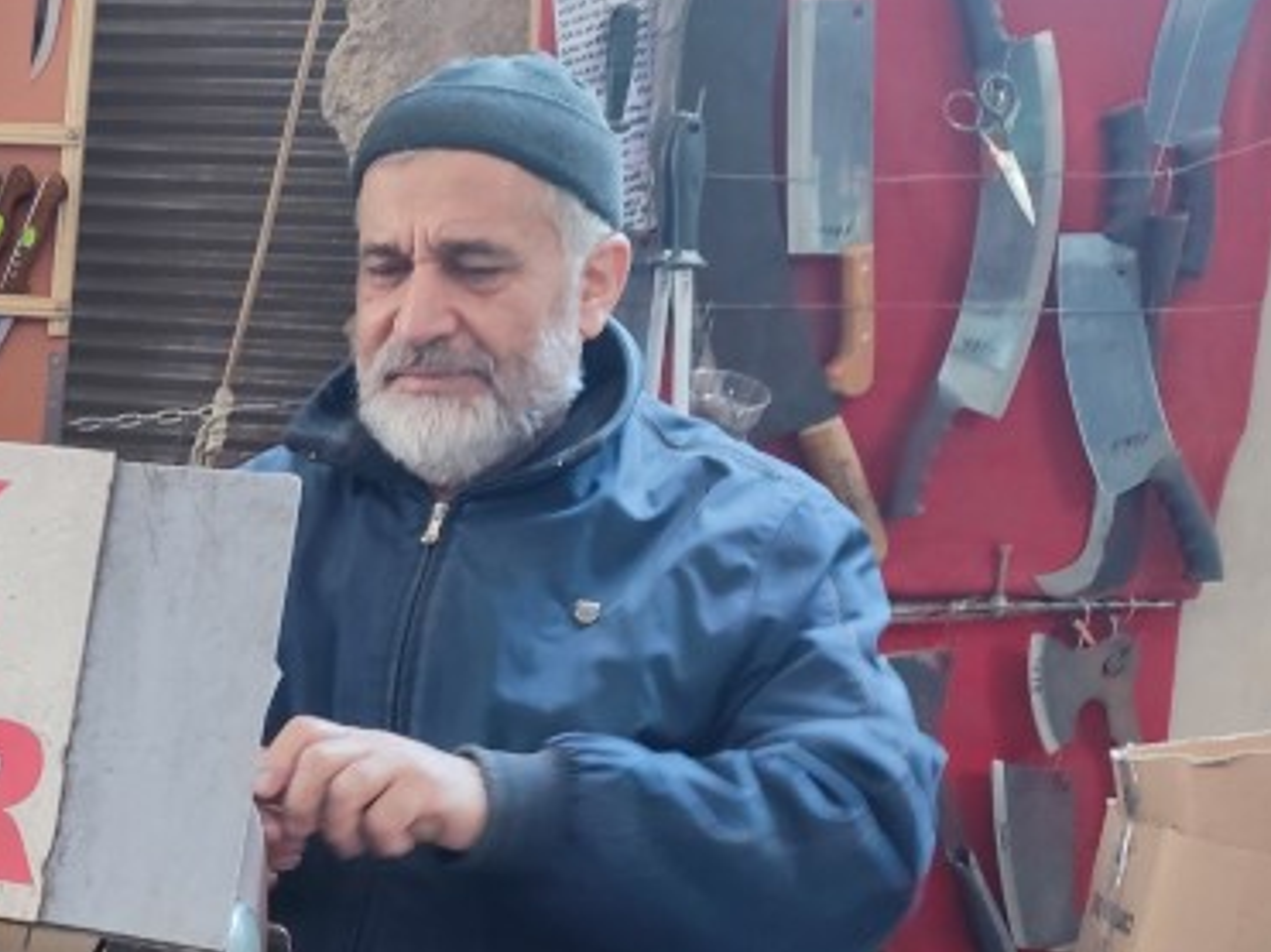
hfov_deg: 25.4
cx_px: -243
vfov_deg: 21.2
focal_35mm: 69
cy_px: 681
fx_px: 2533
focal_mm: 6.04
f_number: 1.9
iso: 56
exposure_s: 1/30
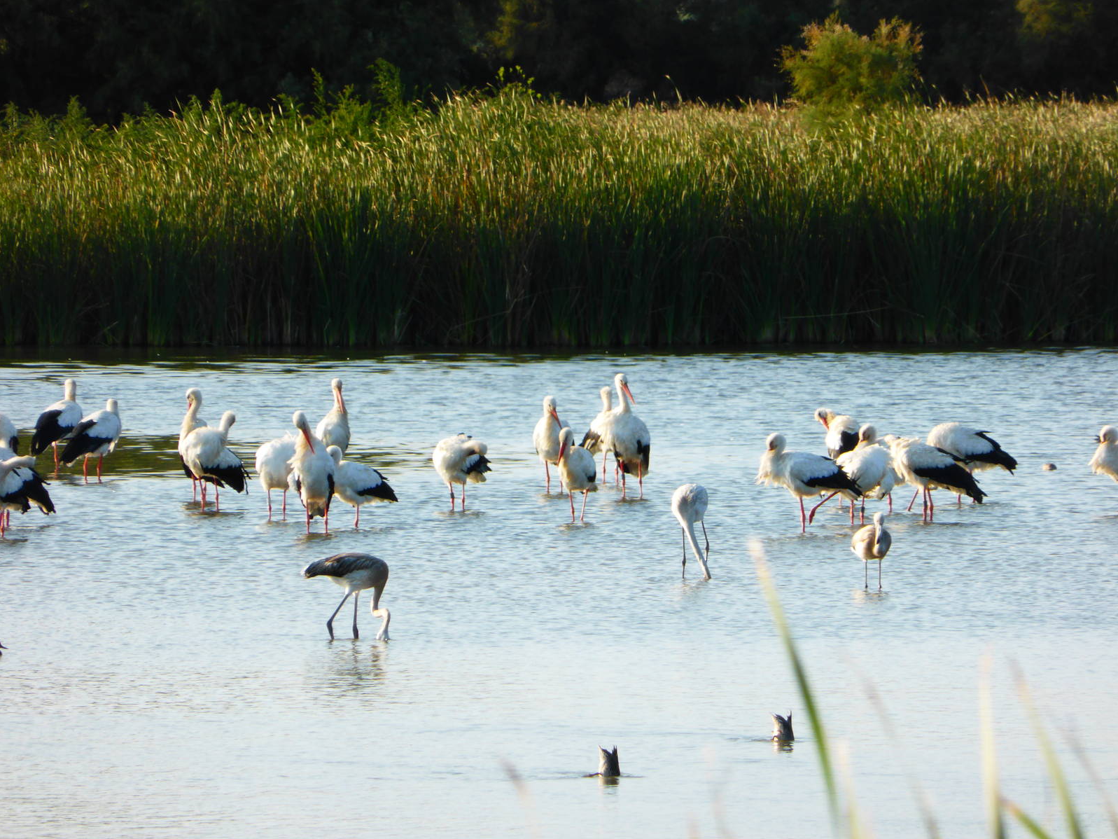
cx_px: 559
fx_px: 15536
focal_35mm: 481
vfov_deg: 3.1
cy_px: 420
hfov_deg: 4.1
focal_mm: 86
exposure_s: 1/160
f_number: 6.4
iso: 100
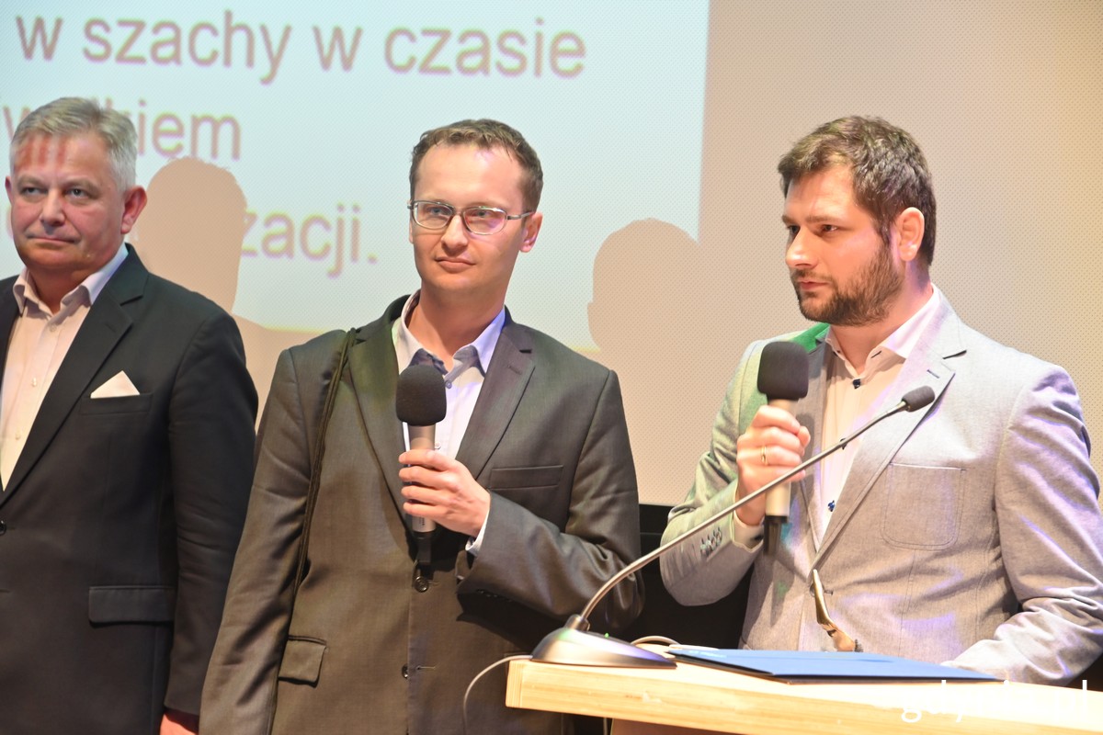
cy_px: 368
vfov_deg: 13.0
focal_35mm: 105
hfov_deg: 19.5
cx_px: 552
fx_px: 3217
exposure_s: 1/13
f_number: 4.5
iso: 800
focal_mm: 70
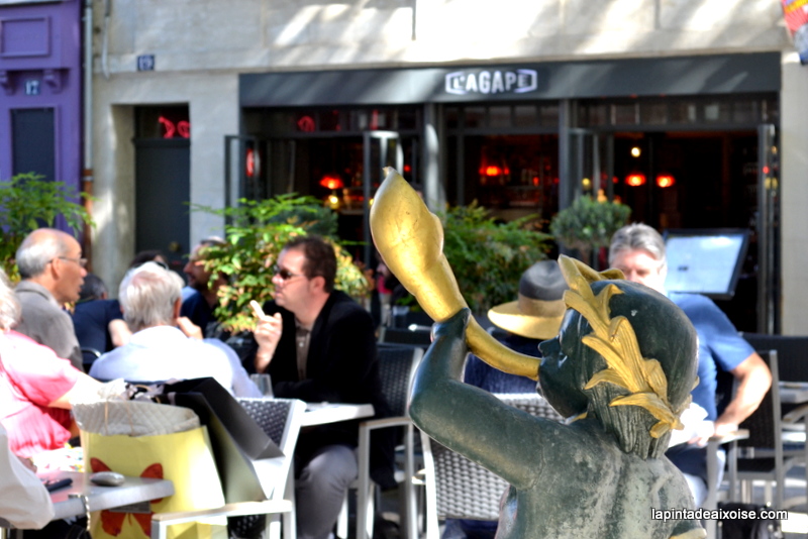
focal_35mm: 82
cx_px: 404
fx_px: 1852
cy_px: 270
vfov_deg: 16.6
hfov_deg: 24.6
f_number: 8
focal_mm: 55
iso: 400
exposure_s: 1/80
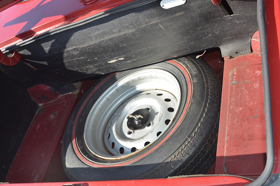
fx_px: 873
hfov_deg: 18.2
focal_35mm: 112
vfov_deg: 12.1
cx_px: 140
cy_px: 93
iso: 800
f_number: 18
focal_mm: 75
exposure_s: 1/250
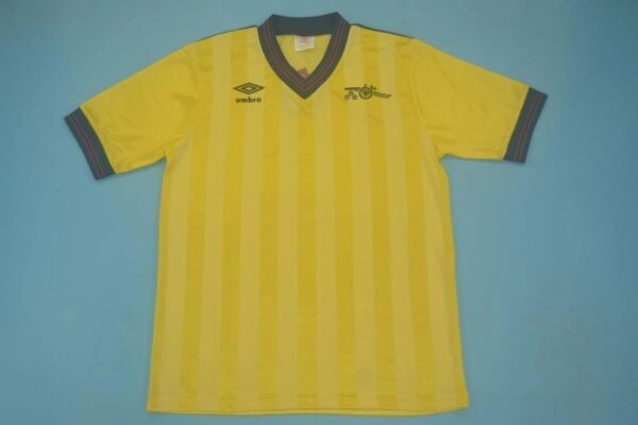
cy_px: 212
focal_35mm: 36
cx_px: 319
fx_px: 638
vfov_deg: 36.9
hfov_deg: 53.1
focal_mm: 24
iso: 200
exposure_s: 1/160
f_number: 4
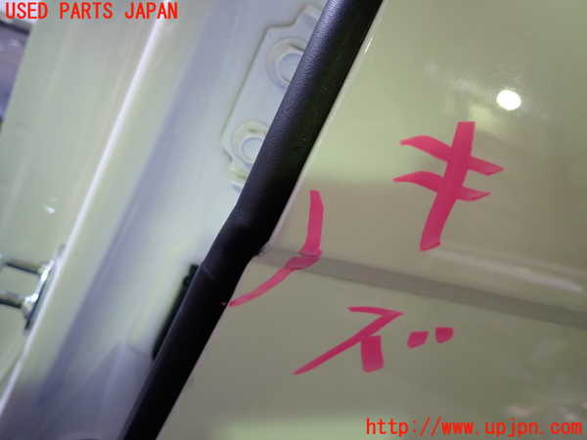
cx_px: 294
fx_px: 424
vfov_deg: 54.9
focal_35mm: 25
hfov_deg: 69.4
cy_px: 220
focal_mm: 4.5
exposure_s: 1/30
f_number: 2
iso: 200
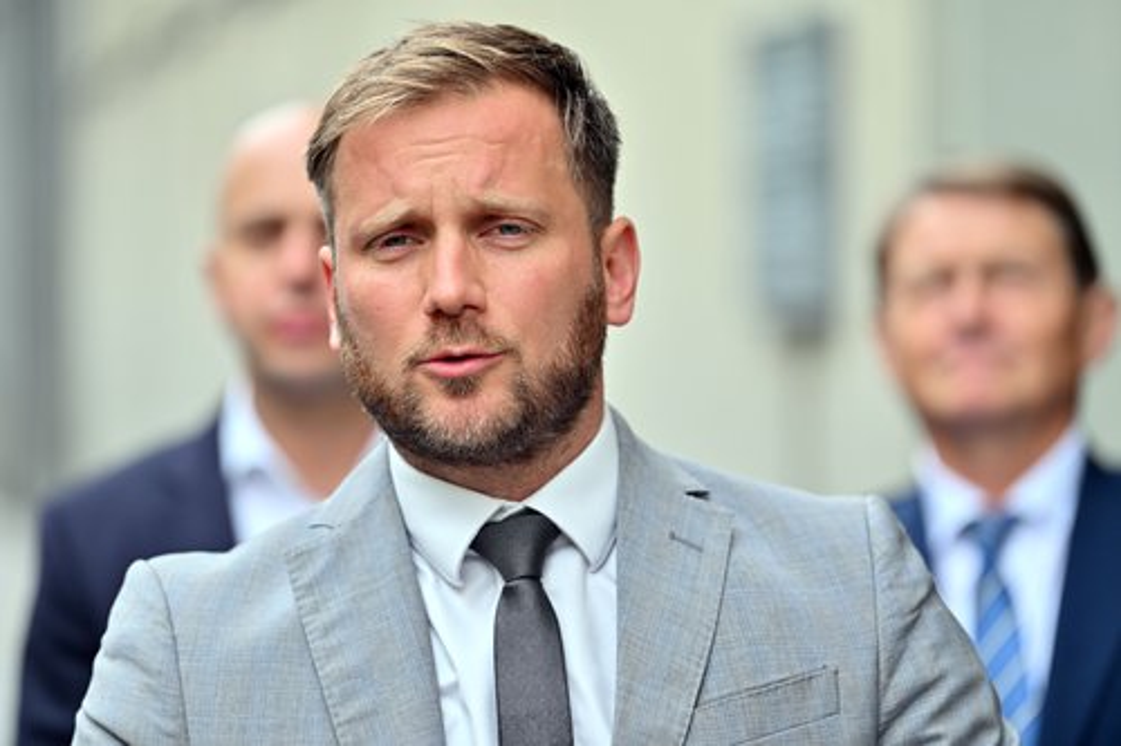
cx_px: 560
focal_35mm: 185
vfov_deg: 7.4
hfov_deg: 11.1
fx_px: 5758
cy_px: 373
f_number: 2.8
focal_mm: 185
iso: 250
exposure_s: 1/1000
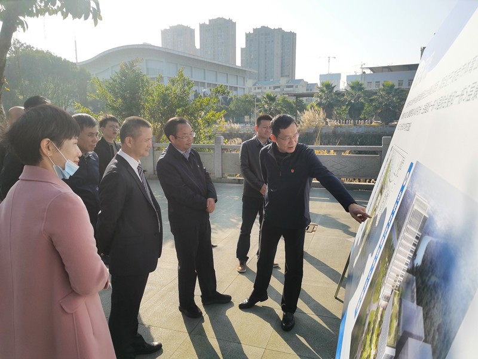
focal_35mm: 27
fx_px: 373
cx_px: 239
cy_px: 180
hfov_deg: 65.3
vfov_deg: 51.4
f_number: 1.6
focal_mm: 5.56
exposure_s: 1/2597
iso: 50
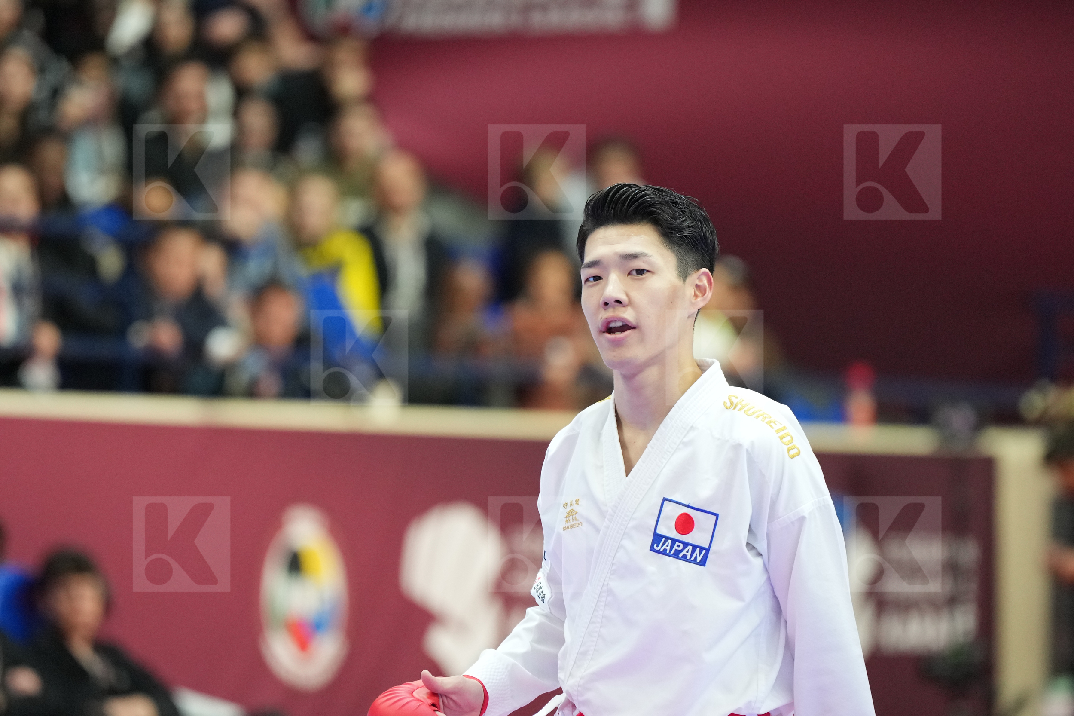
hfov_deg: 6.9
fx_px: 8948
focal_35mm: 300
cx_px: 537
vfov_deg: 4.6
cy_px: 358
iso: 3200
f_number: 2.8
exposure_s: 1/1000
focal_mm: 200
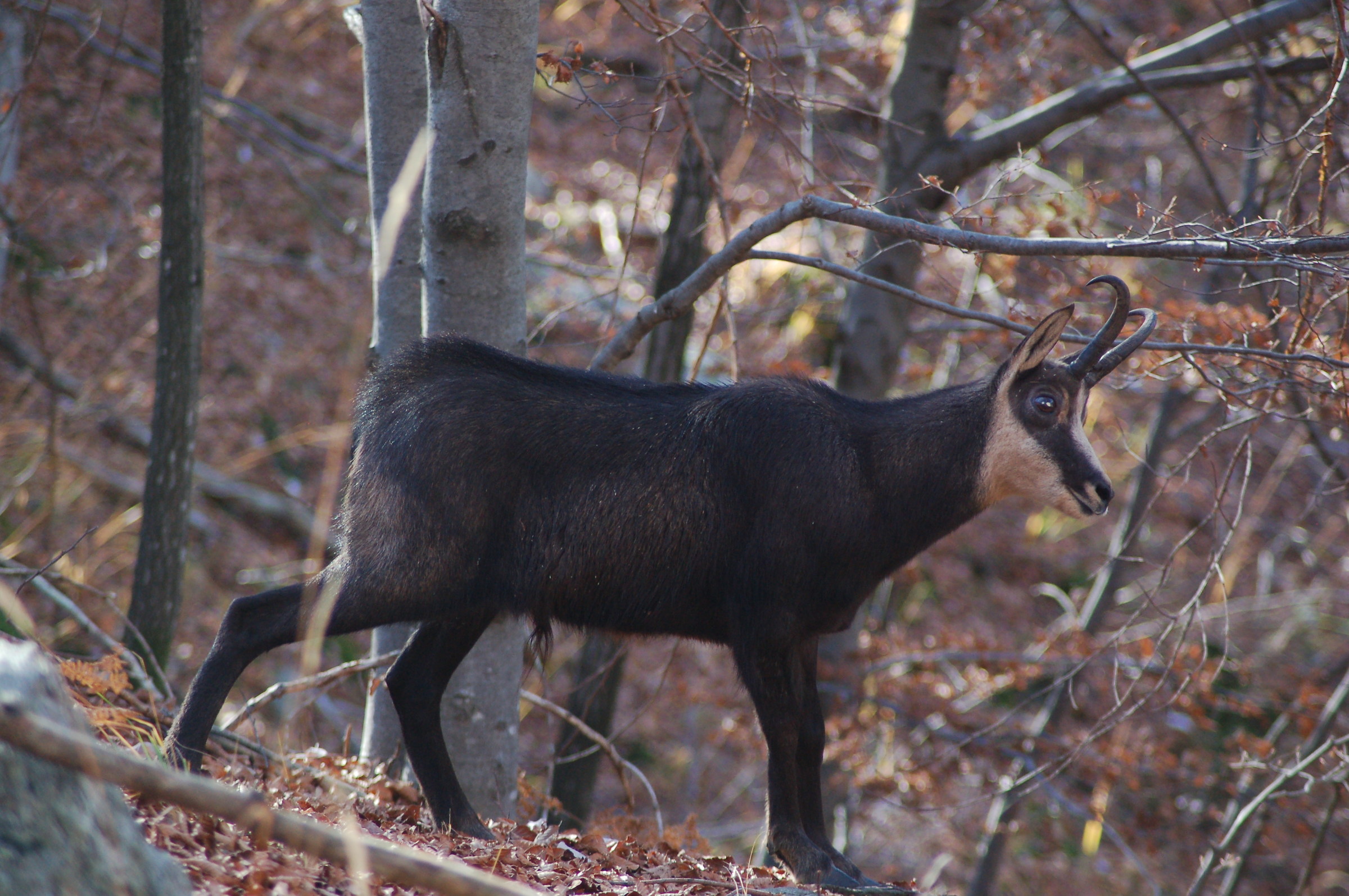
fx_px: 9265
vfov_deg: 5.5
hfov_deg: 8.3
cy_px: 448
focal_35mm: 248
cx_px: 674
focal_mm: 165
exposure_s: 1/320
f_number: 4.8
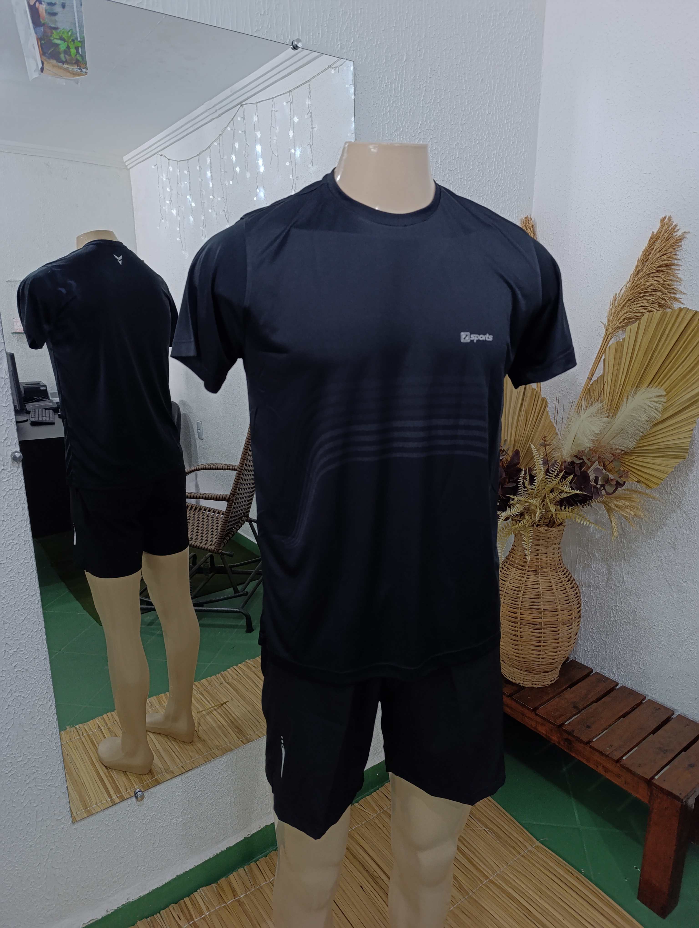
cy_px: 464
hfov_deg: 59.0
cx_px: 350
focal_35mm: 23
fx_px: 618
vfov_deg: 73.8
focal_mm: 6.14
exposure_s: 1/120
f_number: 1.6
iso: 1250
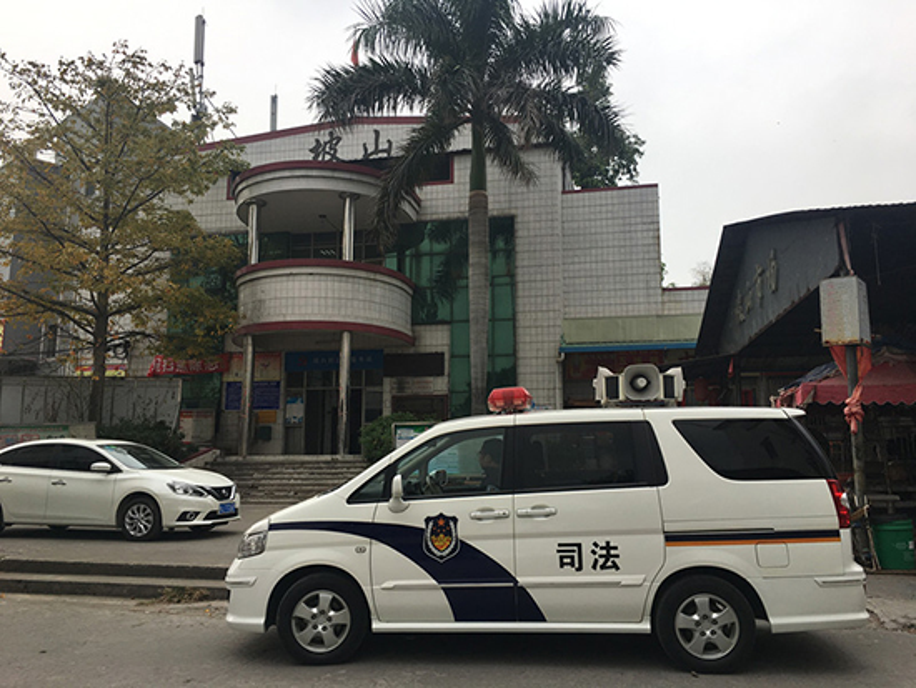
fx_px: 768
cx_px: 458
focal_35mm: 29
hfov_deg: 61.6
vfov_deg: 48.3
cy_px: 344
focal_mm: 4.15
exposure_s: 1/962
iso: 25
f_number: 2.2
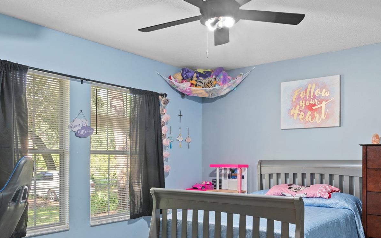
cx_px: 214
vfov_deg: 38.0
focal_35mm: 33
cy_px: 155
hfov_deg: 58.0
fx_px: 343
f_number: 8
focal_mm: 16
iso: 400
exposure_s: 1/1.25
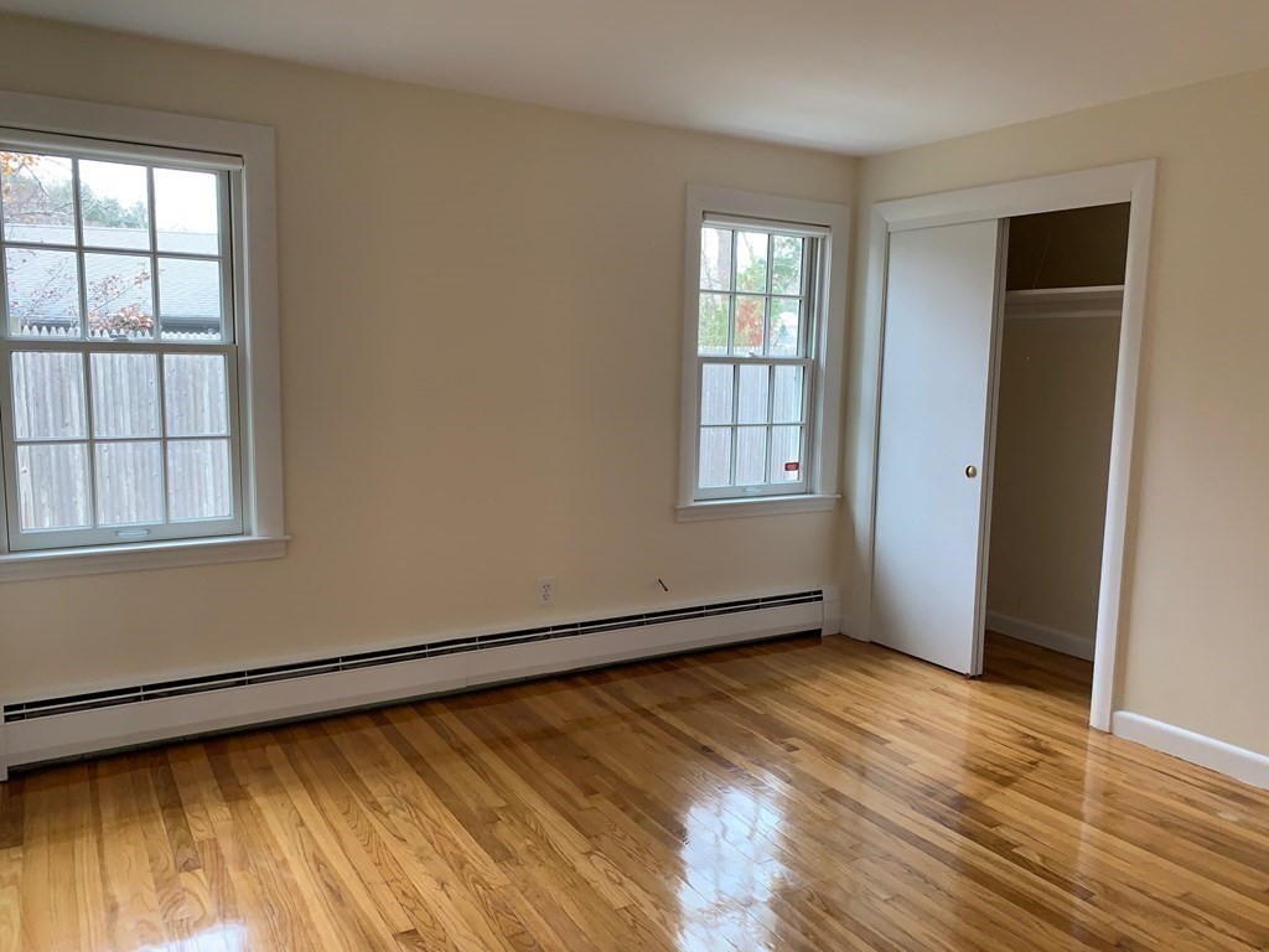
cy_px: 476
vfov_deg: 53.1
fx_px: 953
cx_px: 634
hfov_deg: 67.3
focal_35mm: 26
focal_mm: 4.25
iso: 100
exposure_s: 1/60
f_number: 1.8
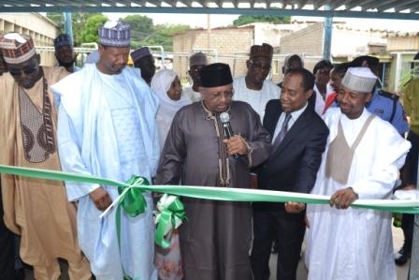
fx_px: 349
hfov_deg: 61.9
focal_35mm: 30
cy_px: 140
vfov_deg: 43.6
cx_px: 210
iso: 110
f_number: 5.6
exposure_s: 1/125
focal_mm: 20
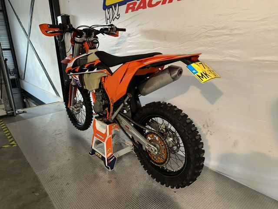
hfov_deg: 71.6
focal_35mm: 24
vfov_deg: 56.8
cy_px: 104
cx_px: 139
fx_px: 193
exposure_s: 1/33
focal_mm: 6.86
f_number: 1.78
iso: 64
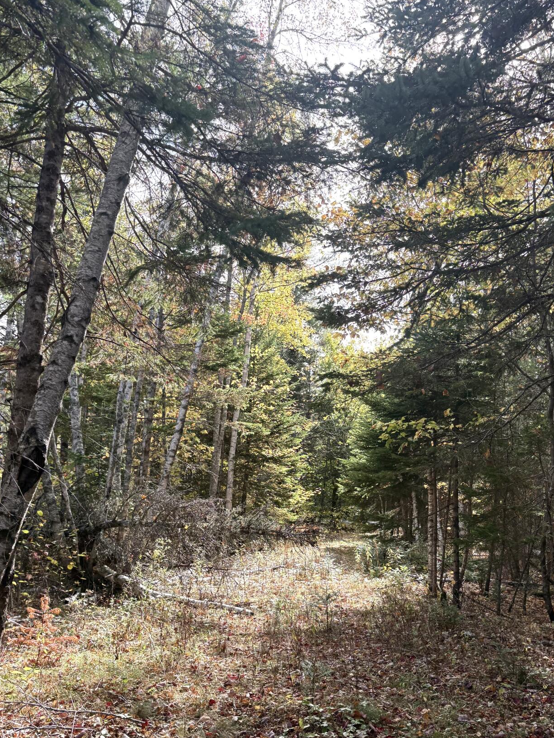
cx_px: 303
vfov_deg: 56.5
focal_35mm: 32
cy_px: 435
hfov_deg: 44.1
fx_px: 683
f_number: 1.6
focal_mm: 5.96
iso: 64
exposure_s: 1/571
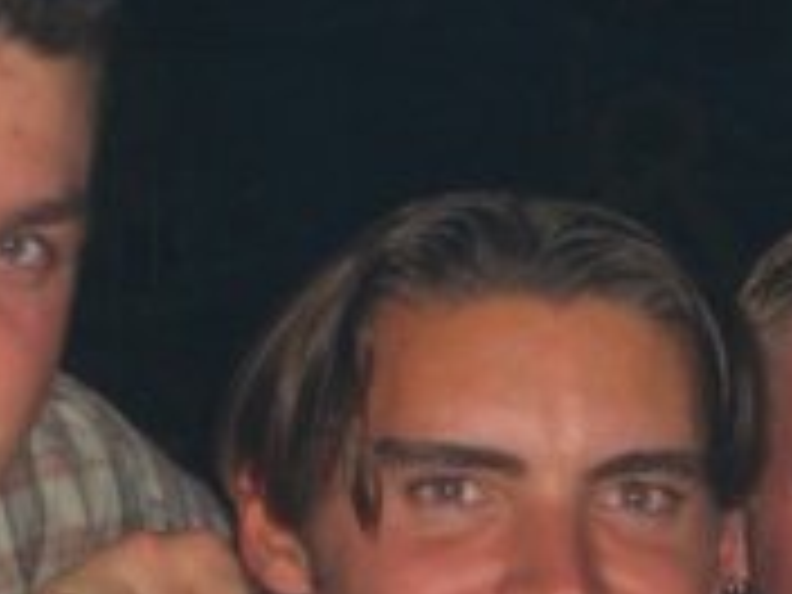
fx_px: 5308
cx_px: 356
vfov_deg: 6.4
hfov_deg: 8.5
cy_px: 644
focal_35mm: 232
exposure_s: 1/60
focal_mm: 14.2
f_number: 4
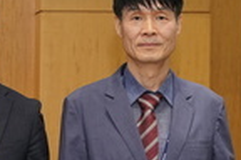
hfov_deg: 13.2
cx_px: -109
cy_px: 76
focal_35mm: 148
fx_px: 991
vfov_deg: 9.3
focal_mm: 34
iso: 1000
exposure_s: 1/80
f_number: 3.5
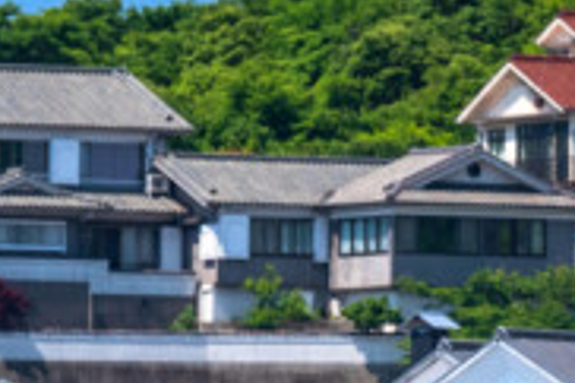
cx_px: 1415
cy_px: 554
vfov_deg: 1.3
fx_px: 17090
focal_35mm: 1071
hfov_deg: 1.9
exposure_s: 1/640
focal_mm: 144
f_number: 8
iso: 320
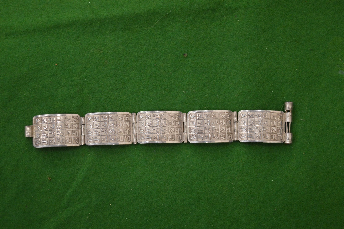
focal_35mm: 57
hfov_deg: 35.1
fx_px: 544
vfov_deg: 23.7
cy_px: 114
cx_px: 172
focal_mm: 38
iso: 1400
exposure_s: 1/60
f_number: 4.8
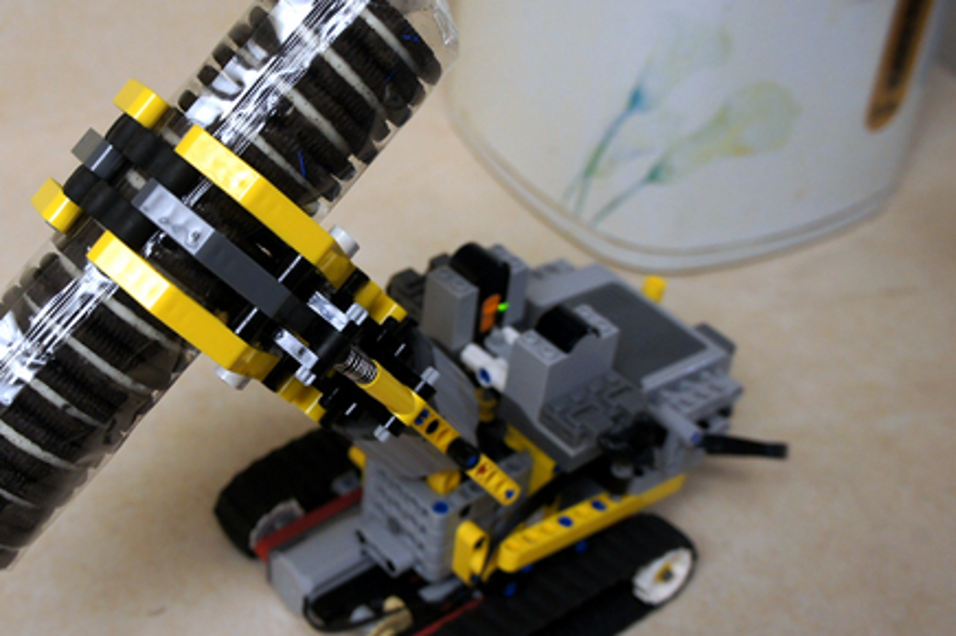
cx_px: 322
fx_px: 1459
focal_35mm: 55
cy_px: 279
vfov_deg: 24.6
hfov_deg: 35.9
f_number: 4
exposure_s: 1/30
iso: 500
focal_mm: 20
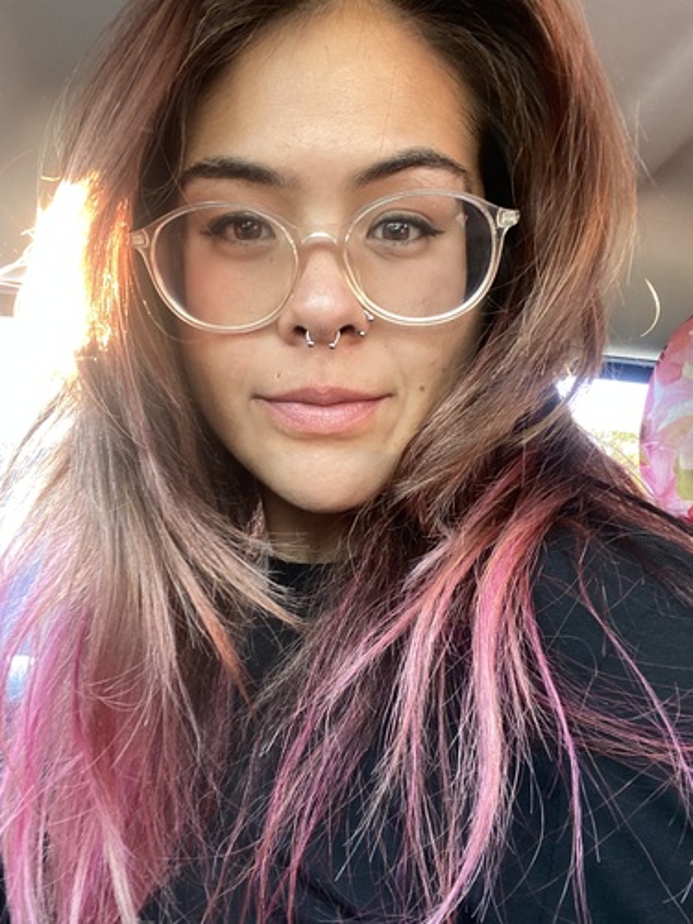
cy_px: 462
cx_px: 346
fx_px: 801
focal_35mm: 30
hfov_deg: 46.8
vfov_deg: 60.0
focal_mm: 2.71
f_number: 2.2
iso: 125
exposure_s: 1/60
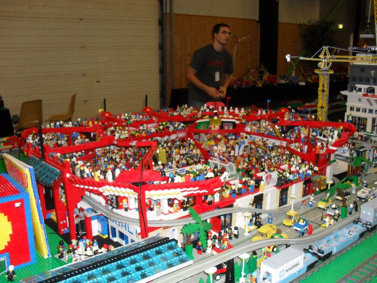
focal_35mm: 35
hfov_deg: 52.6
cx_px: 188
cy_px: 142
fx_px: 381
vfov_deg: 40.7
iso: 200
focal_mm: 6.3
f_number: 3.2
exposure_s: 1/45
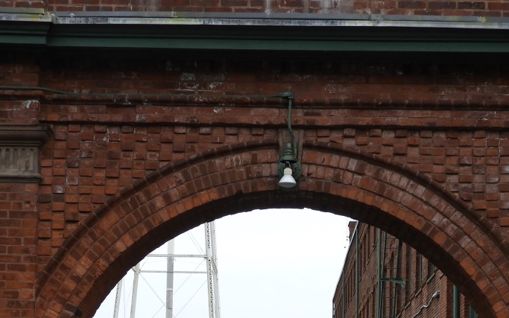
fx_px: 929
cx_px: 282
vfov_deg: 18.2
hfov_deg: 30.6
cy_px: 401
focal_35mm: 67
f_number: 3.5
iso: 100
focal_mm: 5.4
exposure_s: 1/640
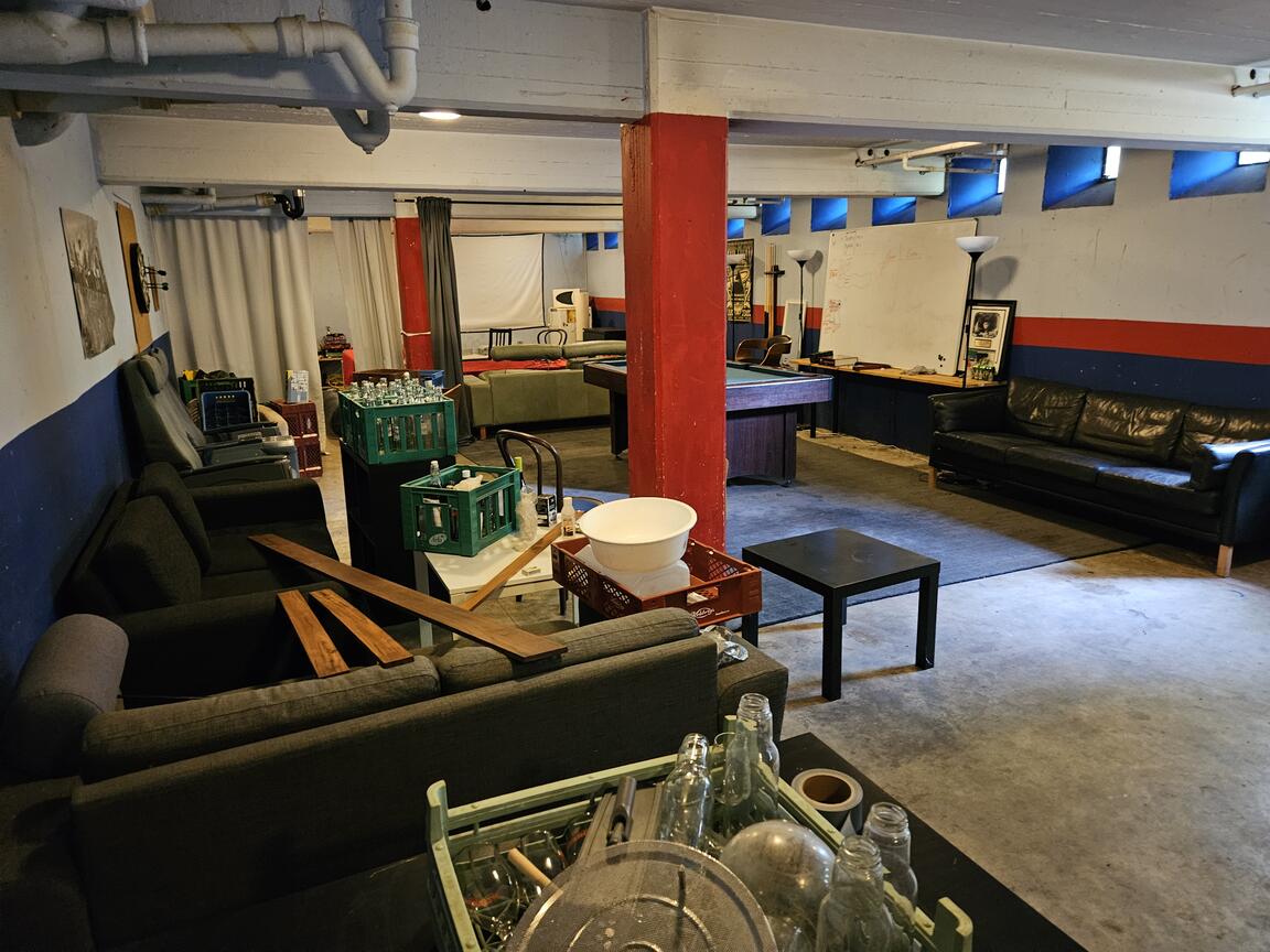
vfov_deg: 58.9
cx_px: 635
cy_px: 476
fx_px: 844
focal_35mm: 23
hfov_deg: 73.9
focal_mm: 5.4
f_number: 1.8
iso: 800
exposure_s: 1/25
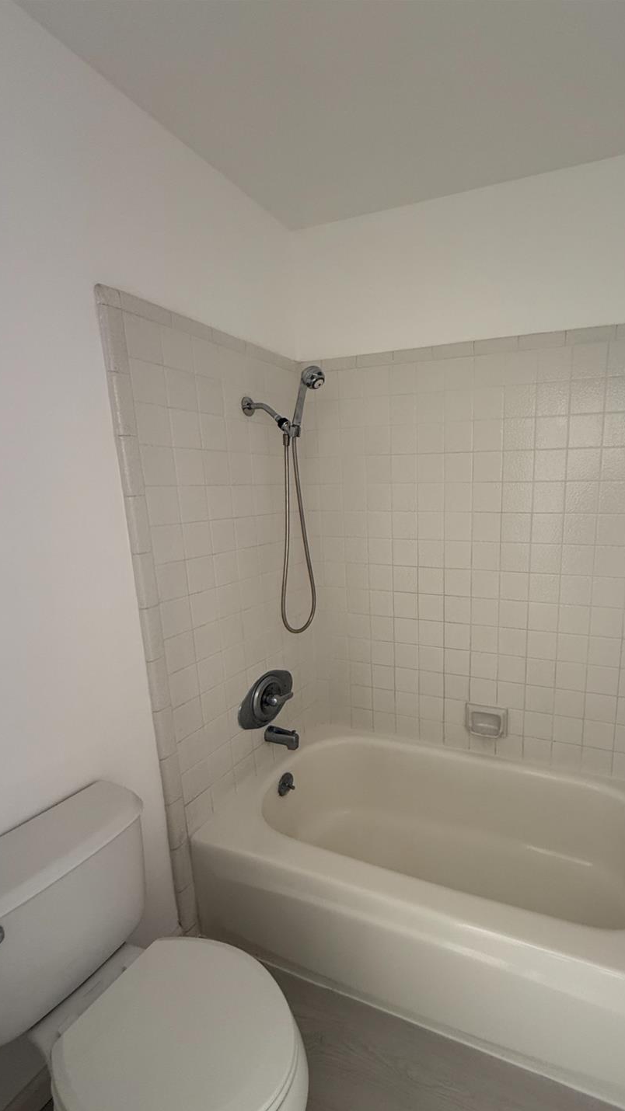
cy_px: 582
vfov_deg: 99.3
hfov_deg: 65.4
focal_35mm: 16
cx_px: 415
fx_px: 472
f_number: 2.2
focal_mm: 2.22
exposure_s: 1/60
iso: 160
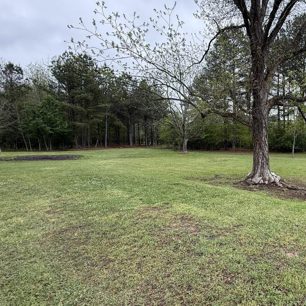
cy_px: 159
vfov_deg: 69.6
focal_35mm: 22
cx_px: 263
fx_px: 220
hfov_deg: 61.1
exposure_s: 1/336
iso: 64
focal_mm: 2.22
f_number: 2.2
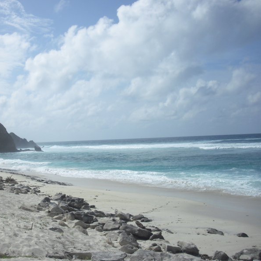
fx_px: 384
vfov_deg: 37.6
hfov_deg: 37.3
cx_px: 95
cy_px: 131
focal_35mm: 45
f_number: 8
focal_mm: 6.2
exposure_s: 1/640
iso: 100
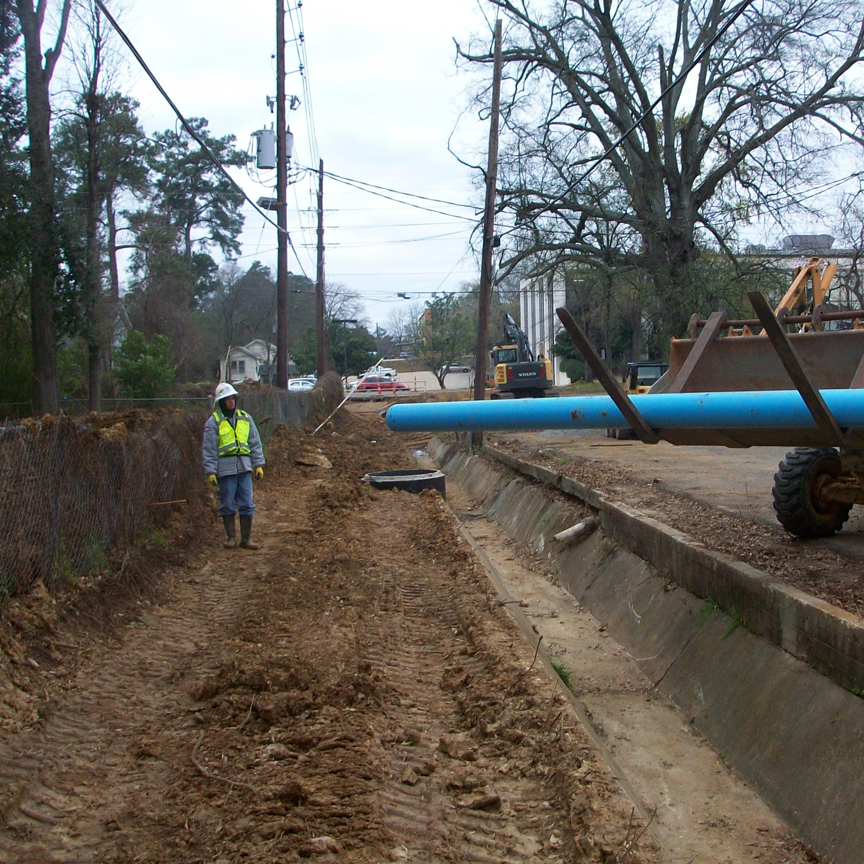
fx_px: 1158
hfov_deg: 40.5
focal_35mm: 41
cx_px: 571
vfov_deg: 40.9
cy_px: 432
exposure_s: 1/114
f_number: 2.8
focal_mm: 5.7
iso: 80
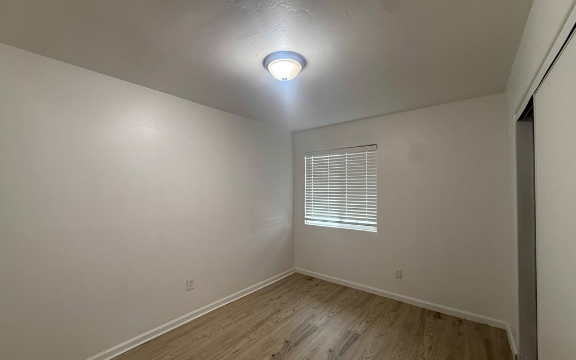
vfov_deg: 74.7
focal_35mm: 15
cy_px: 188
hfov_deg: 101.5
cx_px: 288
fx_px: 235
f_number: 2.2
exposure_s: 1/60
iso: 250
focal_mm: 2.22
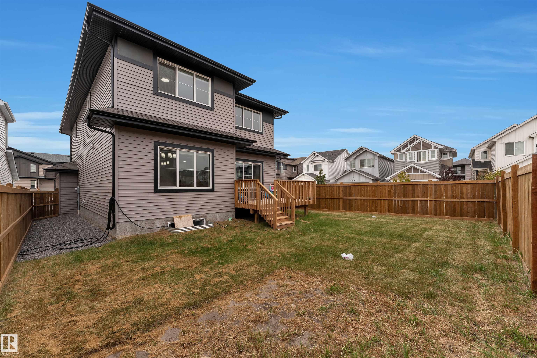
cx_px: 268
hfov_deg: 104.3
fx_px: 209
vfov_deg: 81.2
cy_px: 179
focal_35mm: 14
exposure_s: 1/320
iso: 200
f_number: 6.3
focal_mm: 14
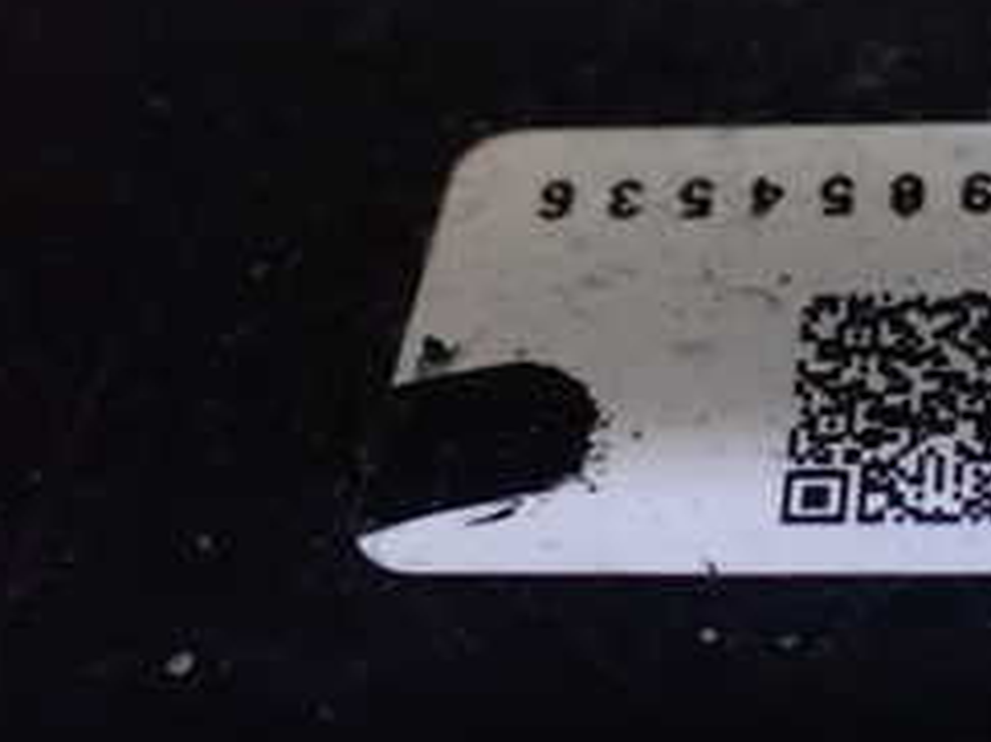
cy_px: 306
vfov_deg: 19.9
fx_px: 2117
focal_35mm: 74
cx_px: 1003
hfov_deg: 25.0
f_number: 2.3
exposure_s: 1/25
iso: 1600
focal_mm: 5.4
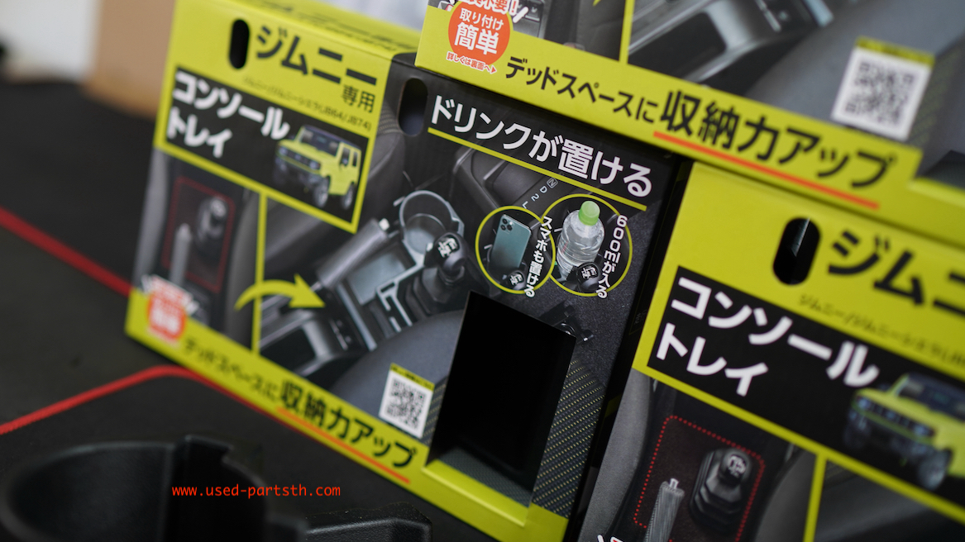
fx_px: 1126
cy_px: 200
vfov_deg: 27.0
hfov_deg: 46.2
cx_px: 391
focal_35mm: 44
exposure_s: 1/40
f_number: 2
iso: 250
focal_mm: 35
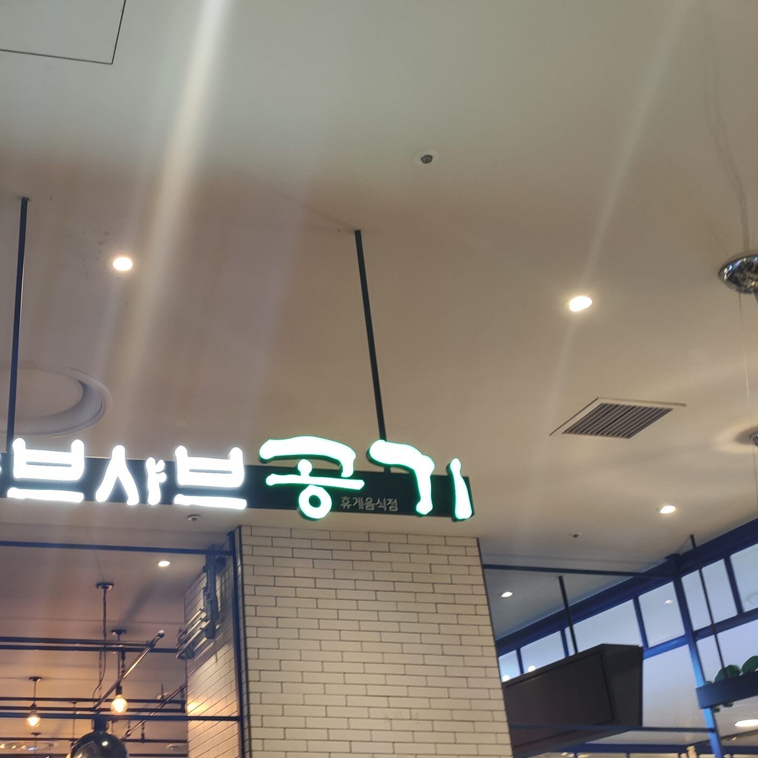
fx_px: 1041
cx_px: 151
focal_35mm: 42
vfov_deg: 40.0
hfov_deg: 38.5
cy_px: 342
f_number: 1.75
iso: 264
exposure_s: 1/40
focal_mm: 4.77
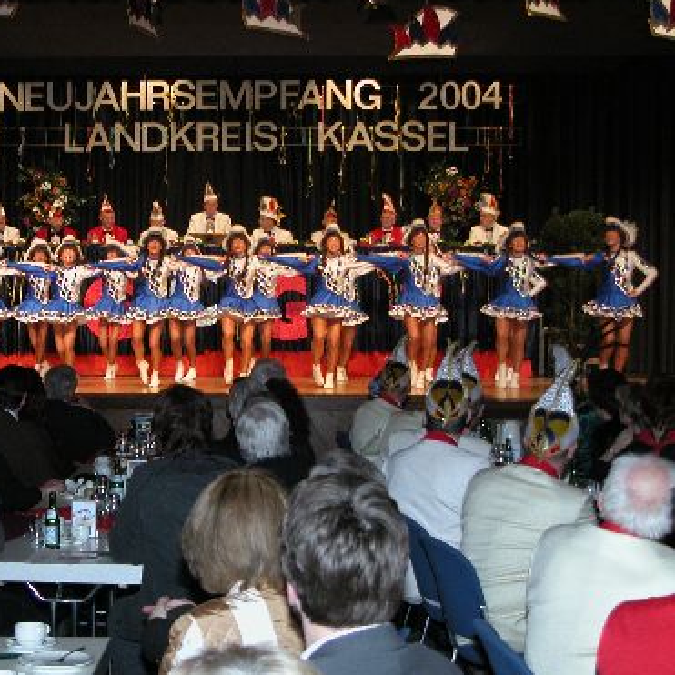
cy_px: 333
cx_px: 196
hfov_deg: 23.8
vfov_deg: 24.0
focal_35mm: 72
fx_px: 1588
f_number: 3.1
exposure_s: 1/60
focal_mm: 13.7
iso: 200
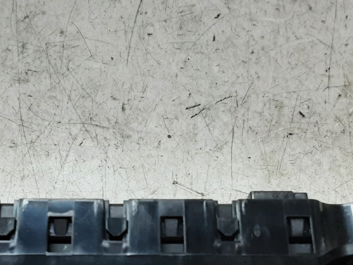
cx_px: 111
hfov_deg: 35.1
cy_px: 240
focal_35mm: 54
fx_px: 551
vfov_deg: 26.1
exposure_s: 1/50
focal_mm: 2.91
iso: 125
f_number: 1.9
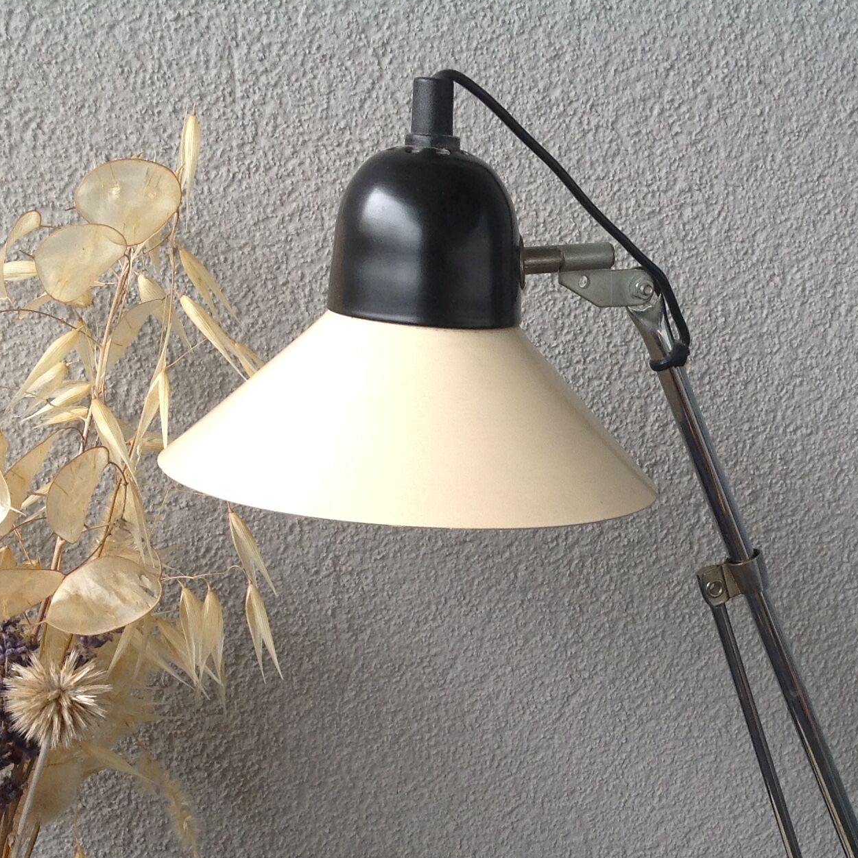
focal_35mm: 64
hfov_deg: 26.7
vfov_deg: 26.5
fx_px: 1795
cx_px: 593
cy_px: 649
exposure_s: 1/120
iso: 80
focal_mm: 4.28
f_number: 2.4
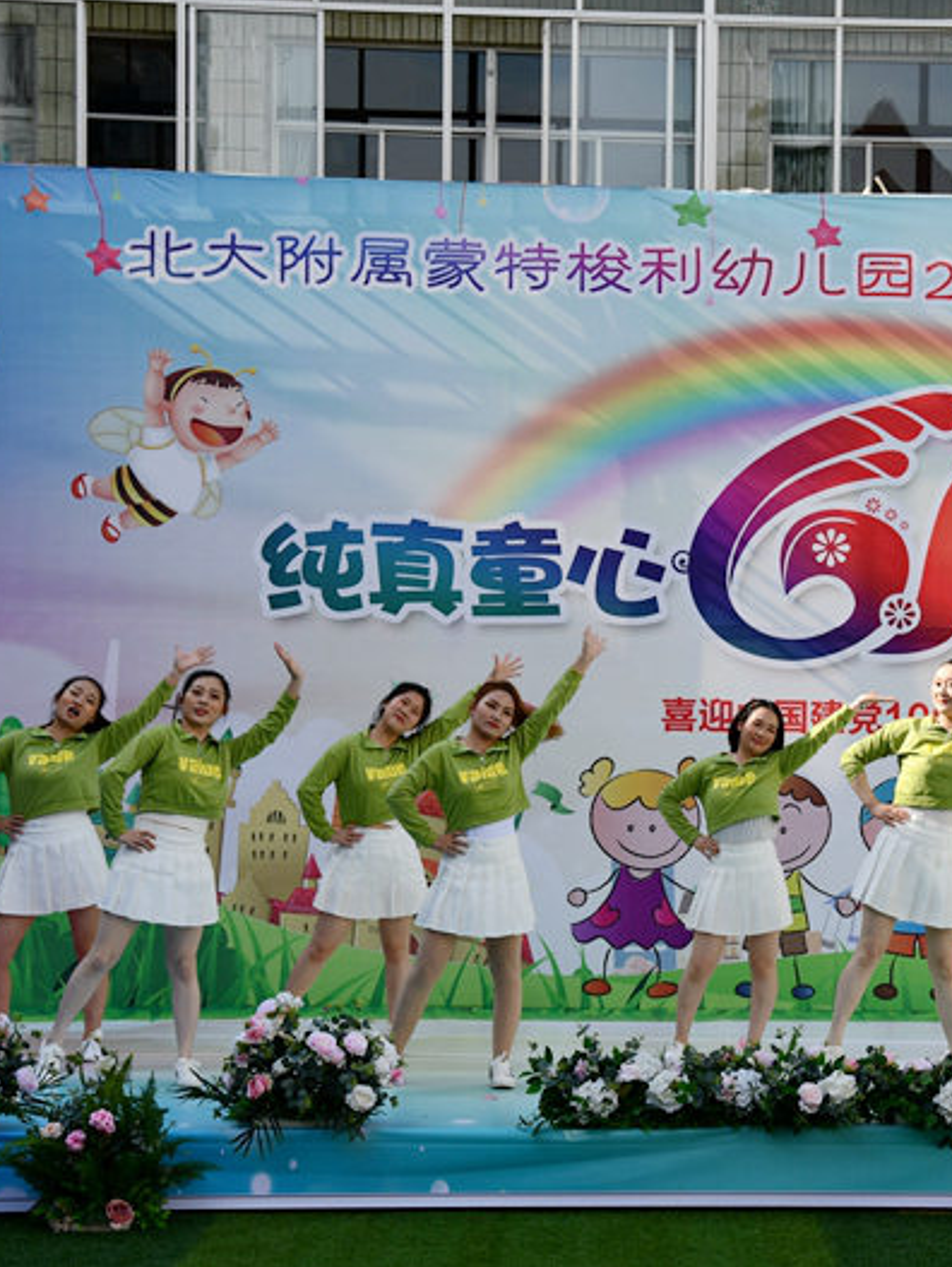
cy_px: 629
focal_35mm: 105
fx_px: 3846
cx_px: 813
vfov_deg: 18.7
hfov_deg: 14.0
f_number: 8
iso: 100
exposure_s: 1/250
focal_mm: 48
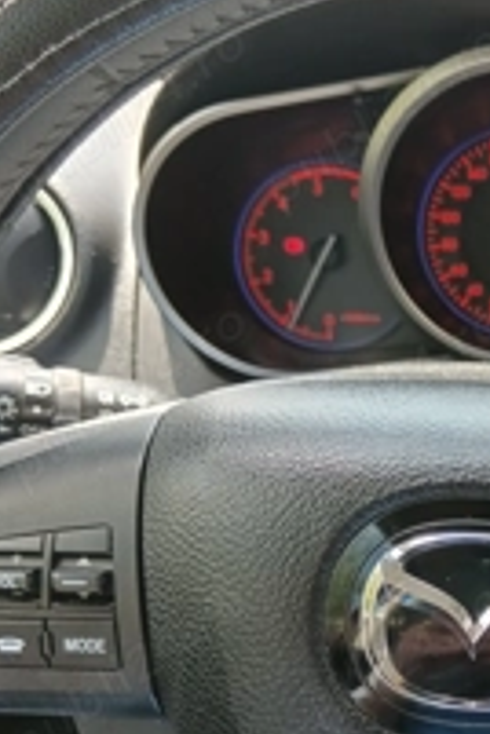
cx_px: 512
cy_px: 456
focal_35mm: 56
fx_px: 1143
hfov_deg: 23.0
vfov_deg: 35.5
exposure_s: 1/100
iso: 329
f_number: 1.9
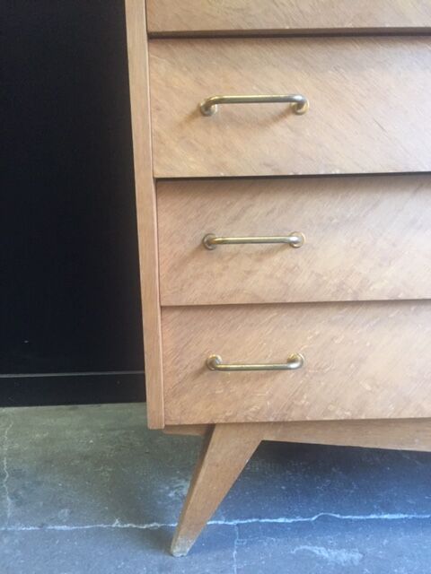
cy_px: 287
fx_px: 481
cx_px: 216
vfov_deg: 61.7
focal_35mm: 29
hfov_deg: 48.2
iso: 250
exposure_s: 1/25
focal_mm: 4.15
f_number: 2.2
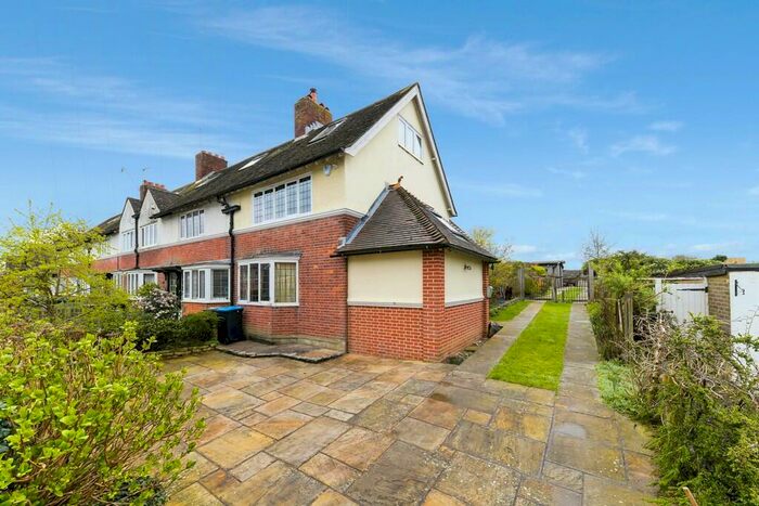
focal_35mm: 12
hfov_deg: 112.6
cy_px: 253
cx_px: 380
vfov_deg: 90.0
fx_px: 253
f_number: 8
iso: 400
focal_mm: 12
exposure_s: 1/250
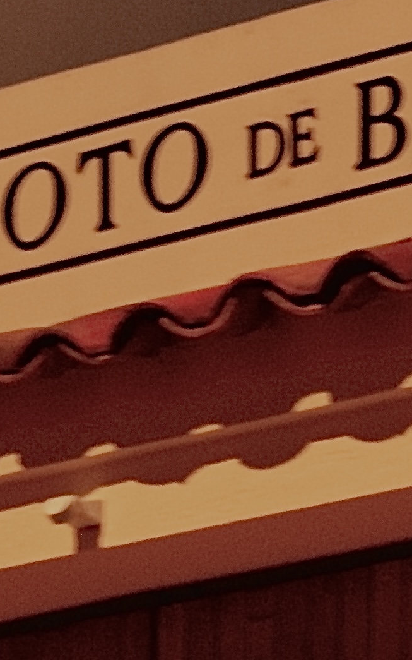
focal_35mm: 295
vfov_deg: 7.1
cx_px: 338
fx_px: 5301
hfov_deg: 4.4
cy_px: 190
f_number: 5
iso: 1000
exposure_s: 1/4
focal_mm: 52
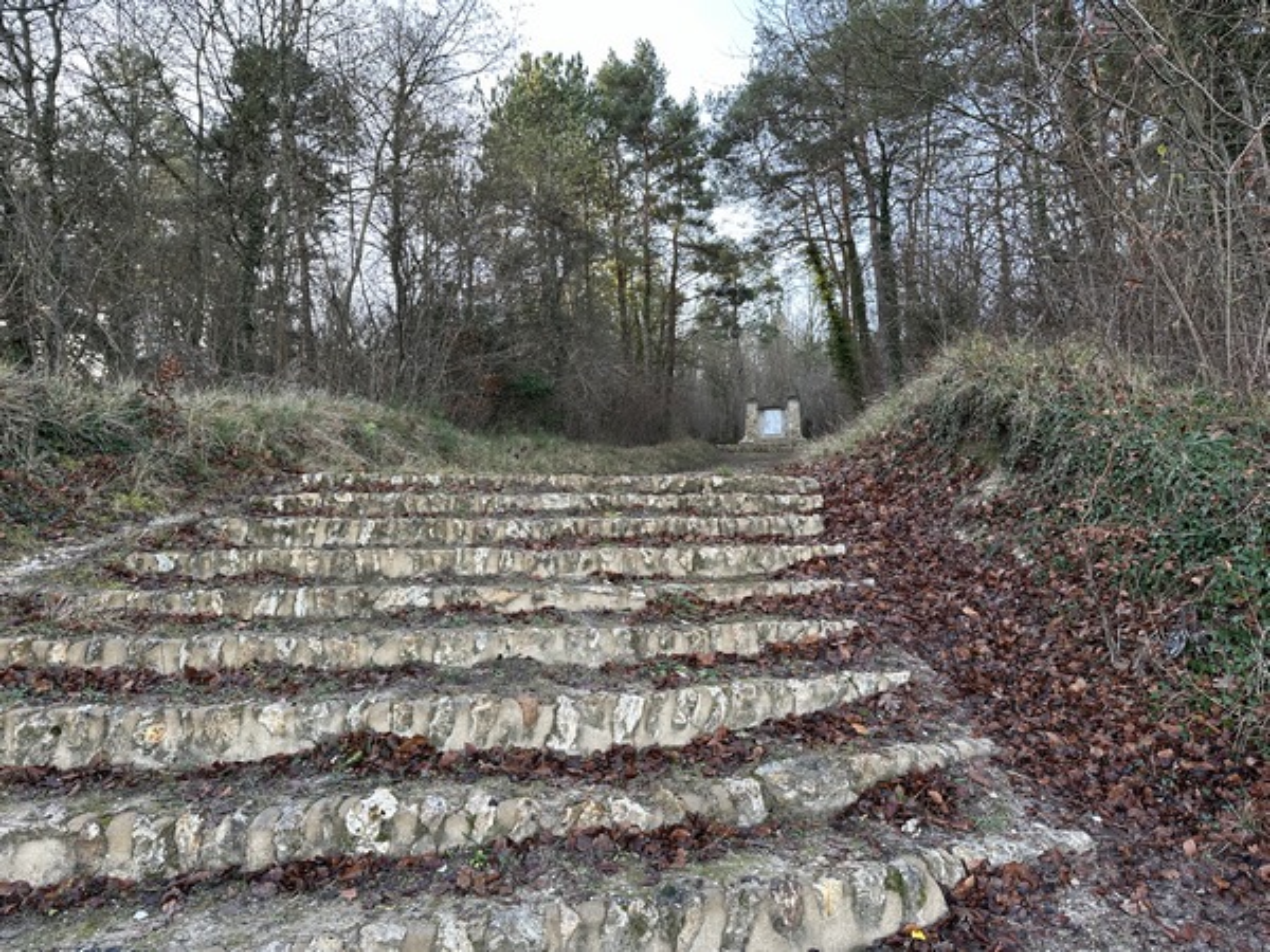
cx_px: 635
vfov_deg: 56.8
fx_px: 881
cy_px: 476
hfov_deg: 71.6
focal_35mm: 24
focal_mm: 6.86
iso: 80
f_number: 1.78
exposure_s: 1/169
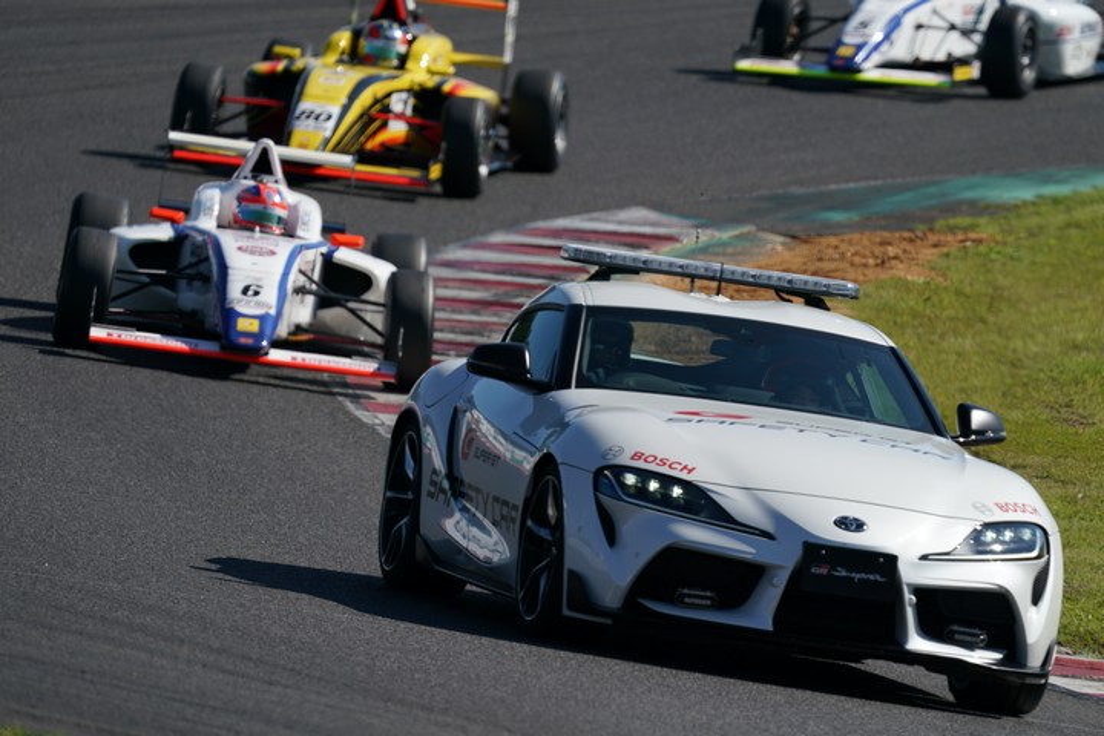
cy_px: 368
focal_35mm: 600
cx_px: 552
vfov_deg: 2.3
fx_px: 18399
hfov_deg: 3.4
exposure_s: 1/800
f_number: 8
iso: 200
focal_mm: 600
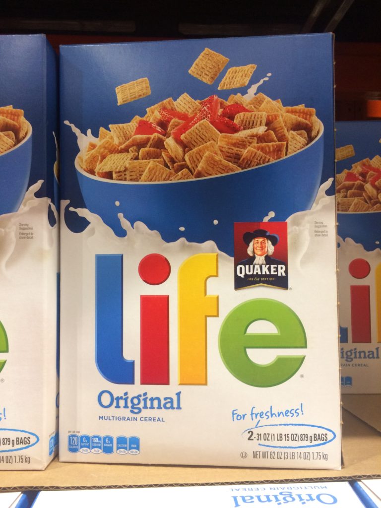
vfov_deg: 61.7
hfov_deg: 48.2
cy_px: 254
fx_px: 426
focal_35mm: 29
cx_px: 190
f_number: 2.2
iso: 100
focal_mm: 4.15
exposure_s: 1/30
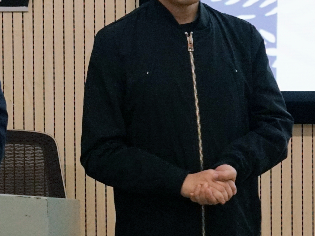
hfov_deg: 8.1
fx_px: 2220
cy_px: 16
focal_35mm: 244
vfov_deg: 6.1
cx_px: 94
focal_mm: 77
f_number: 5.6
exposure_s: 1/160
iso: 3200
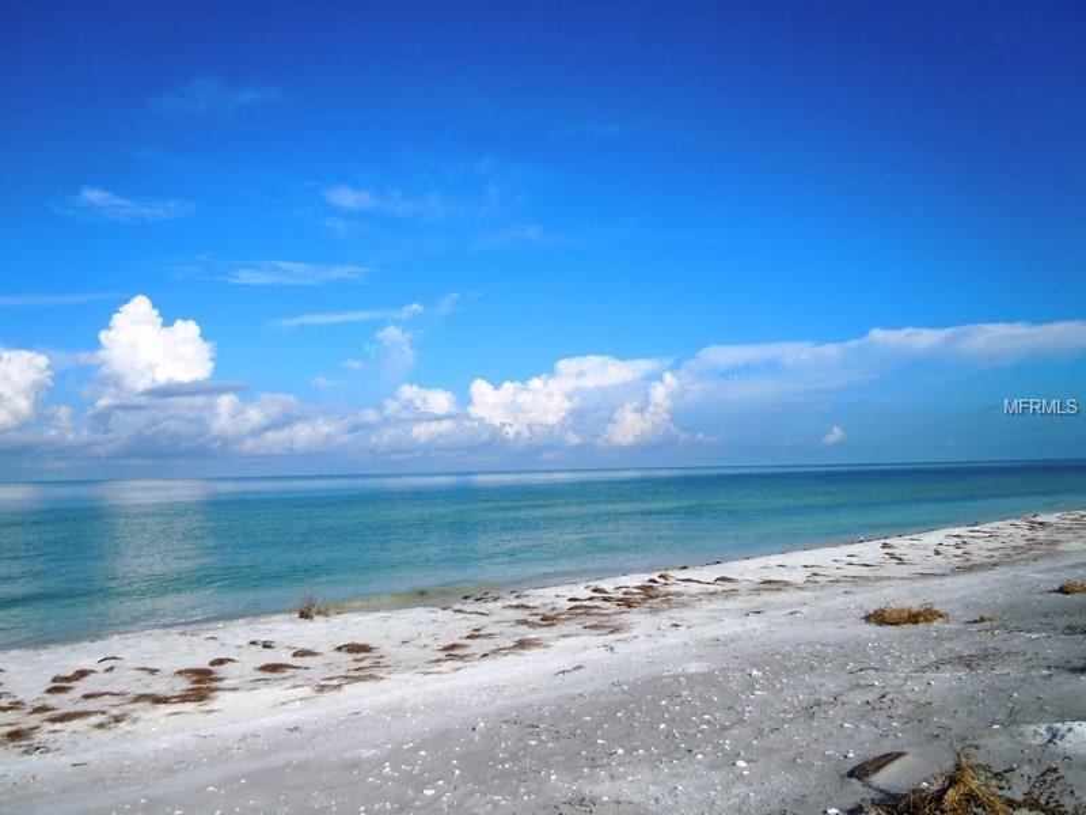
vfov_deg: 46.8
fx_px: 941
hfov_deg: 60.0
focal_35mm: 30
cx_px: 543
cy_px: 408
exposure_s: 1/640
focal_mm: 5.4
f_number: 7
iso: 100
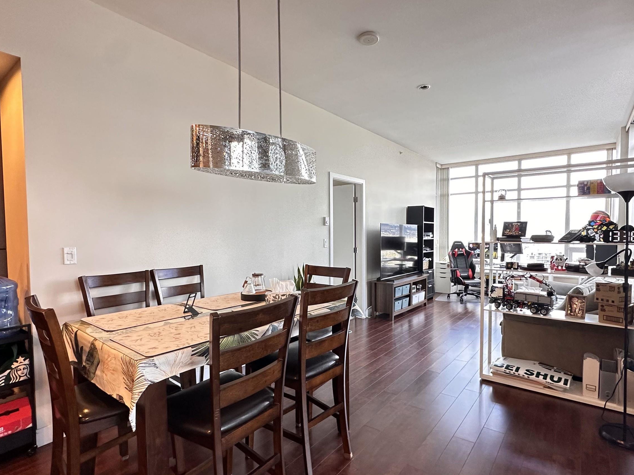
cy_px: 249
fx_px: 348
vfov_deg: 68.6
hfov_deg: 84.6
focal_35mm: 19
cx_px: 333
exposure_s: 1/60
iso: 250
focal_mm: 2.22
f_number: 2.2
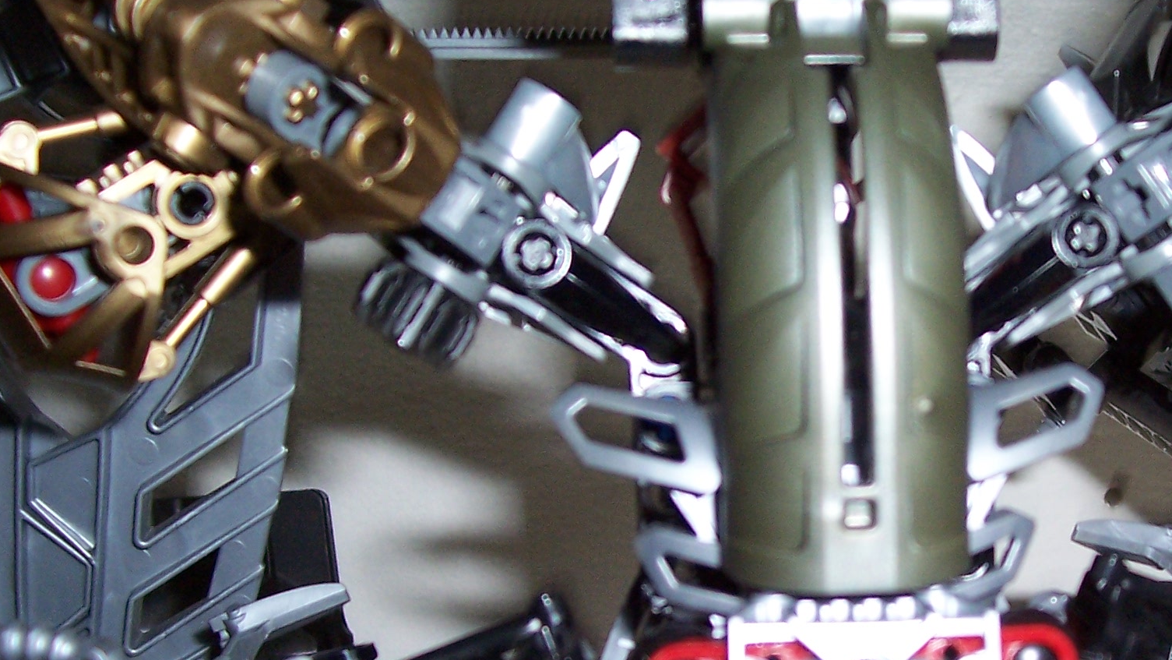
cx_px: 831
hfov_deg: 32.9
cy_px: 478
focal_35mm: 63
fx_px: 1958
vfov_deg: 19.0
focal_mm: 5.6
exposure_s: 1/60
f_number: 2.7
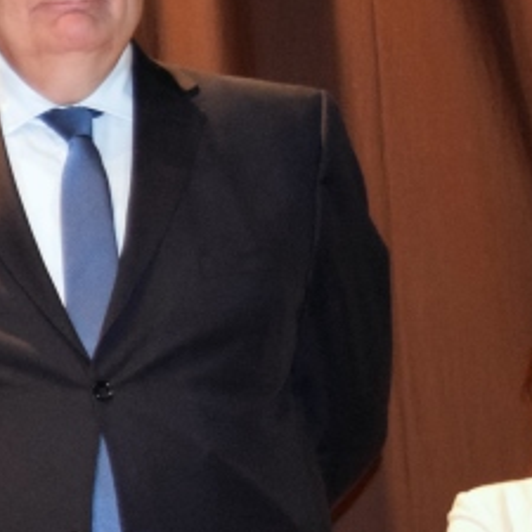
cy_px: 278
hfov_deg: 8.4
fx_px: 3425
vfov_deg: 8.9
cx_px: -539
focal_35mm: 197
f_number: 4.5
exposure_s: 1/60
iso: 3200
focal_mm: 34
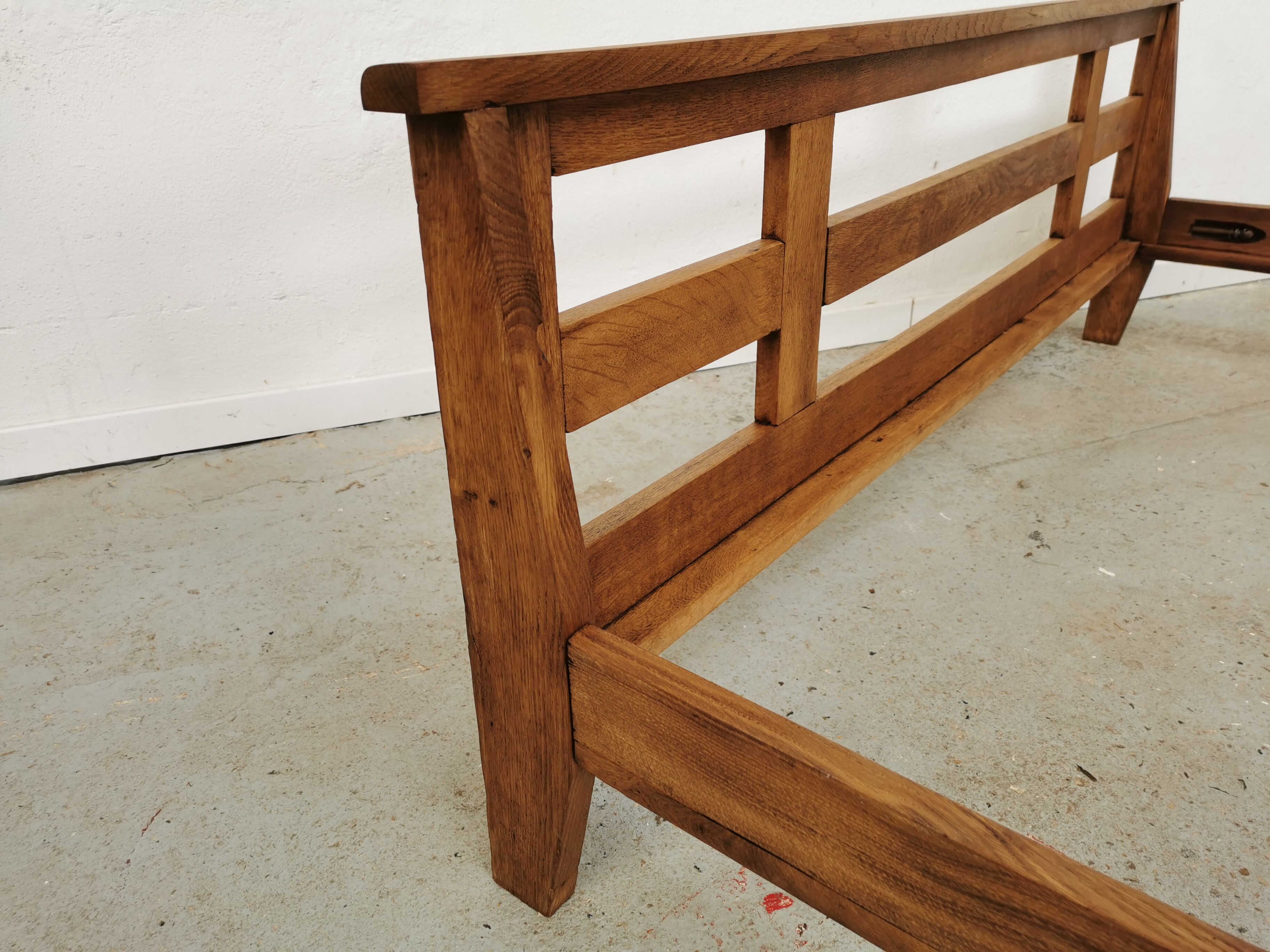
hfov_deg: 65.3
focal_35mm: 27
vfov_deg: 51.4
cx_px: 635
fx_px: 991
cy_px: 476
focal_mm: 5.58
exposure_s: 1/100
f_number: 1.8
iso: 50
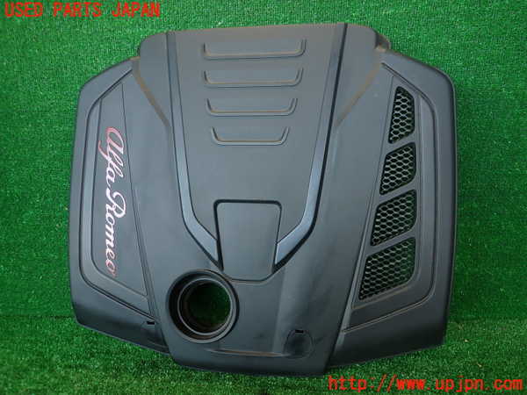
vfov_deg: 54.9
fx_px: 381
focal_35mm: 25
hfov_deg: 69.4
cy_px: 198
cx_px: 264
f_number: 2
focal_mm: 4.5
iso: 125
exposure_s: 1/60
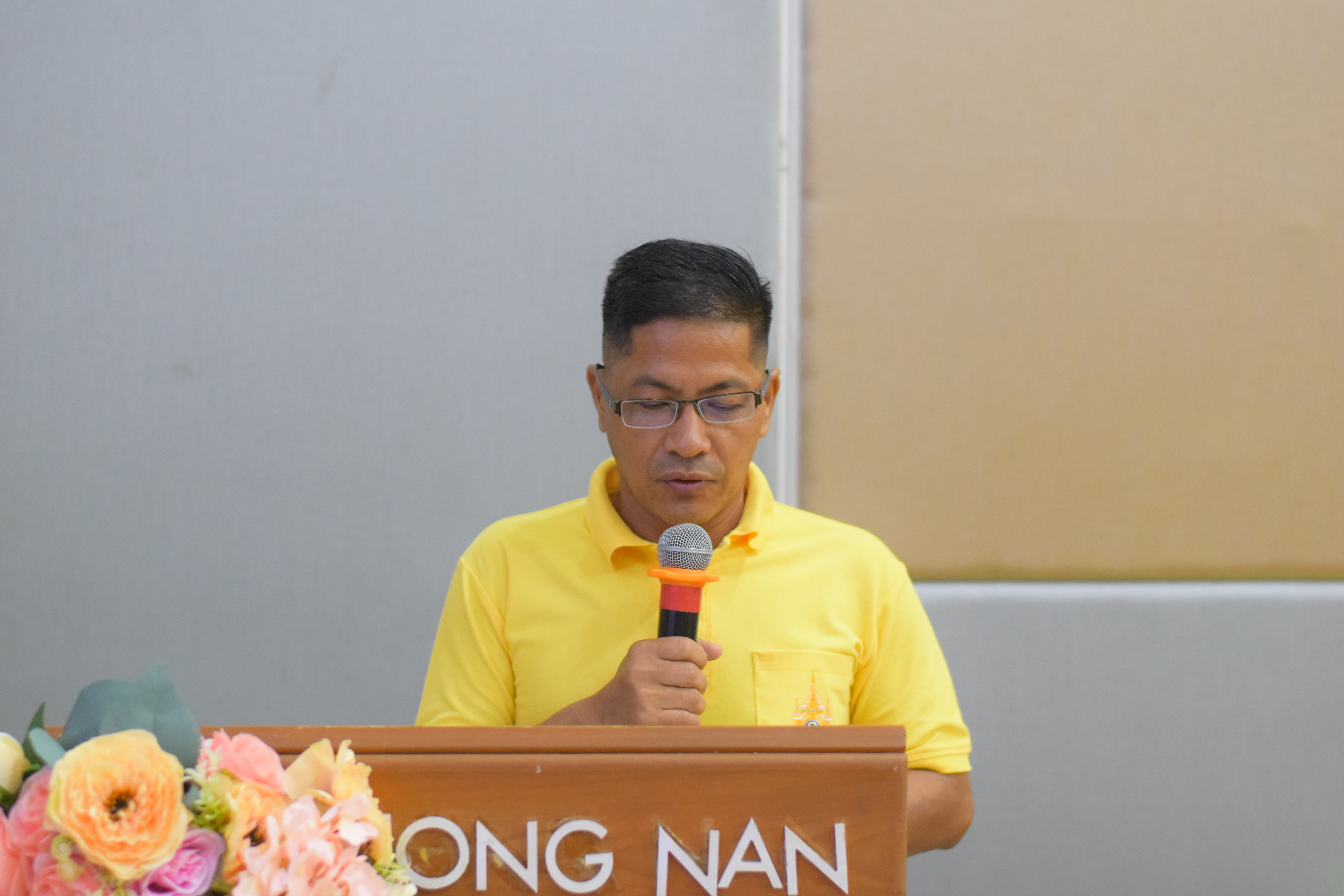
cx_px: 672
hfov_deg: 27.0
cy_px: 448
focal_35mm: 75
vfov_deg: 18.2
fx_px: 2801
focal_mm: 50
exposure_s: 1/125
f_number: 2.5
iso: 3200
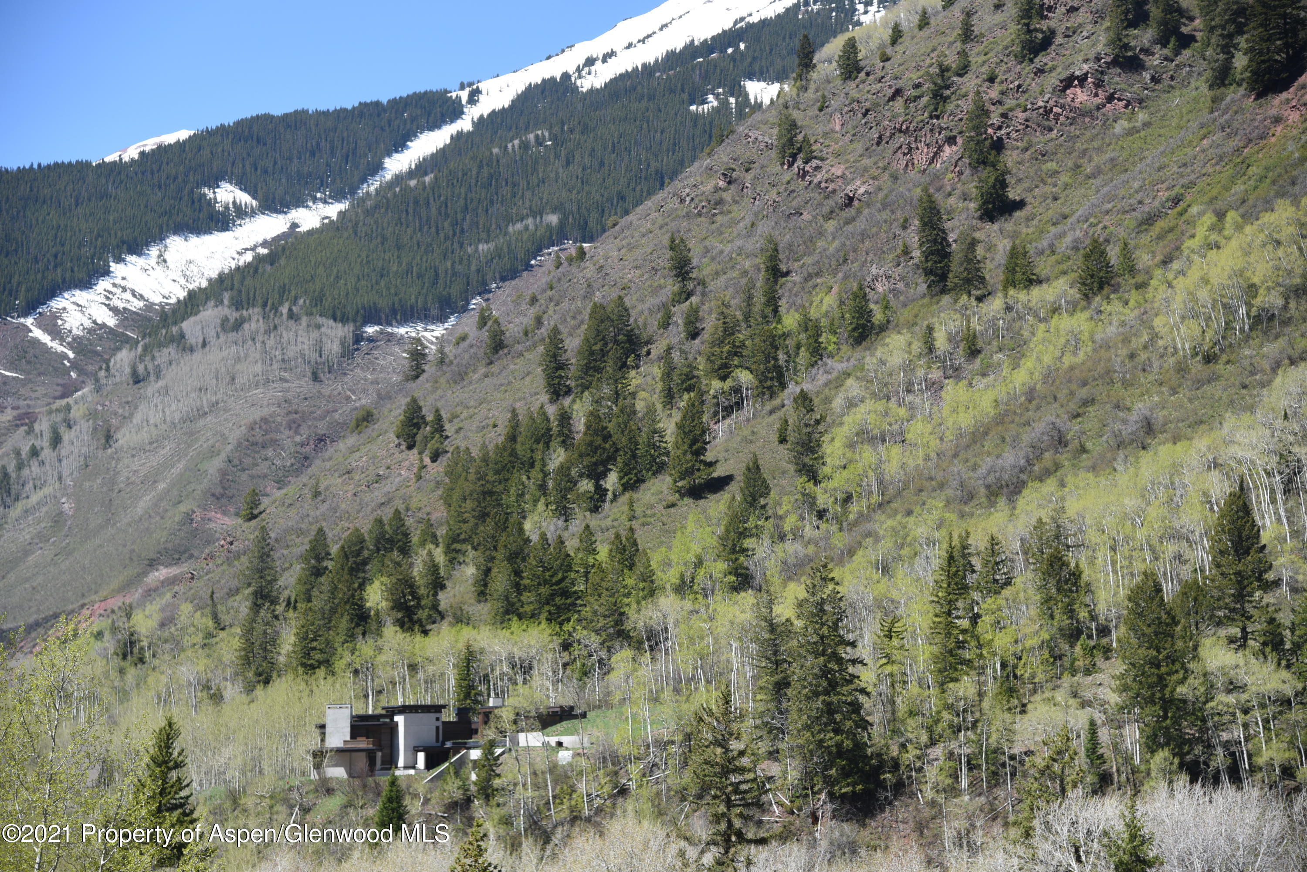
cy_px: 436
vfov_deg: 17.5
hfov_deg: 26.0
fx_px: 2832
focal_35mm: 78
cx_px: 654
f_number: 4.8
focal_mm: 78
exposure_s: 1/350
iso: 100
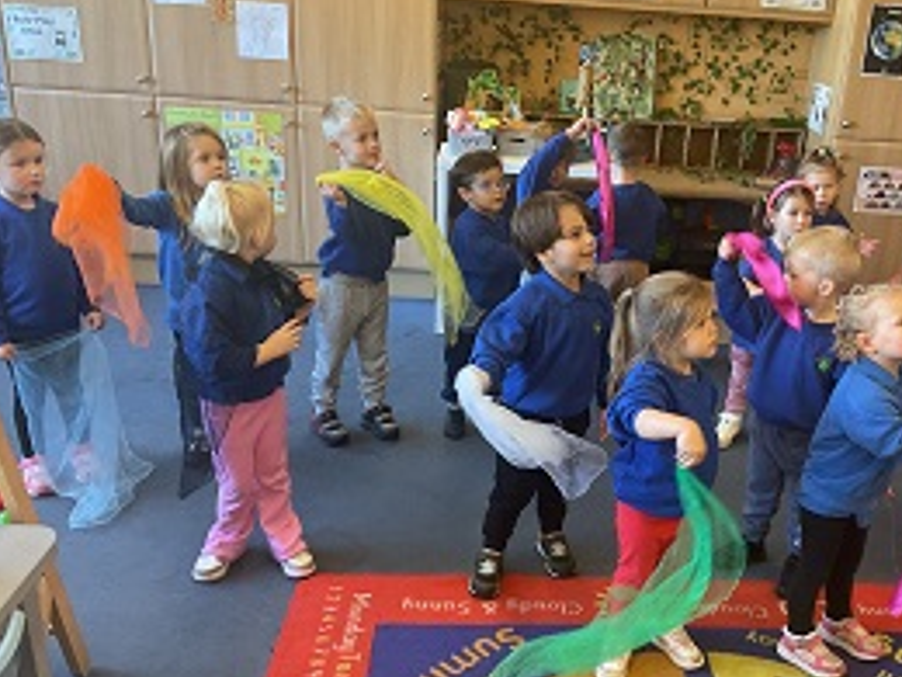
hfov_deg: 47.2
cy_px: 389
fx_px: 1016
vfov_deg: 36.7
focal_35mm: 39
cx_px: 590
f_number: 1.8
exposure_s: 1/50
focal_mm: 3
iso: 80
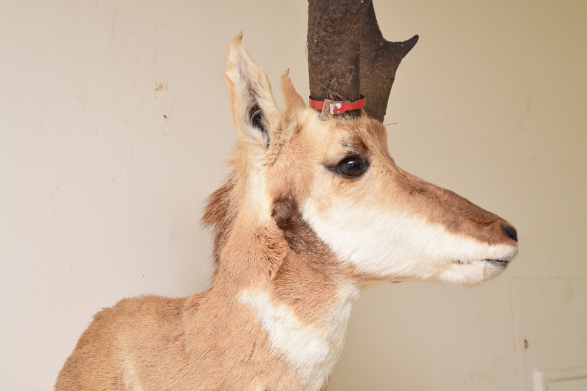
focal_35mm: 82
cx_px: 294
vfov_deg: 16.6
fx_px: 1345
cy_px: 196
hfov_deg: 24.6
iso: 800
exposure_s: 1/100
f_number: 5.6
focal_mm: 55
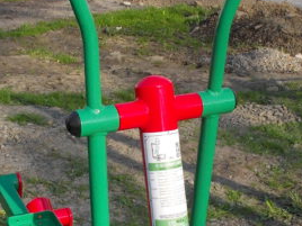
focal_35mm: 83
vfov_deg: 17.8
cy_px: 118
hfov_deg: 23.5
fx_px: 724
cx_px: 125
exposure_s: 1/320
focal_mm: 4.1
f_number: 3.3
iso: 80
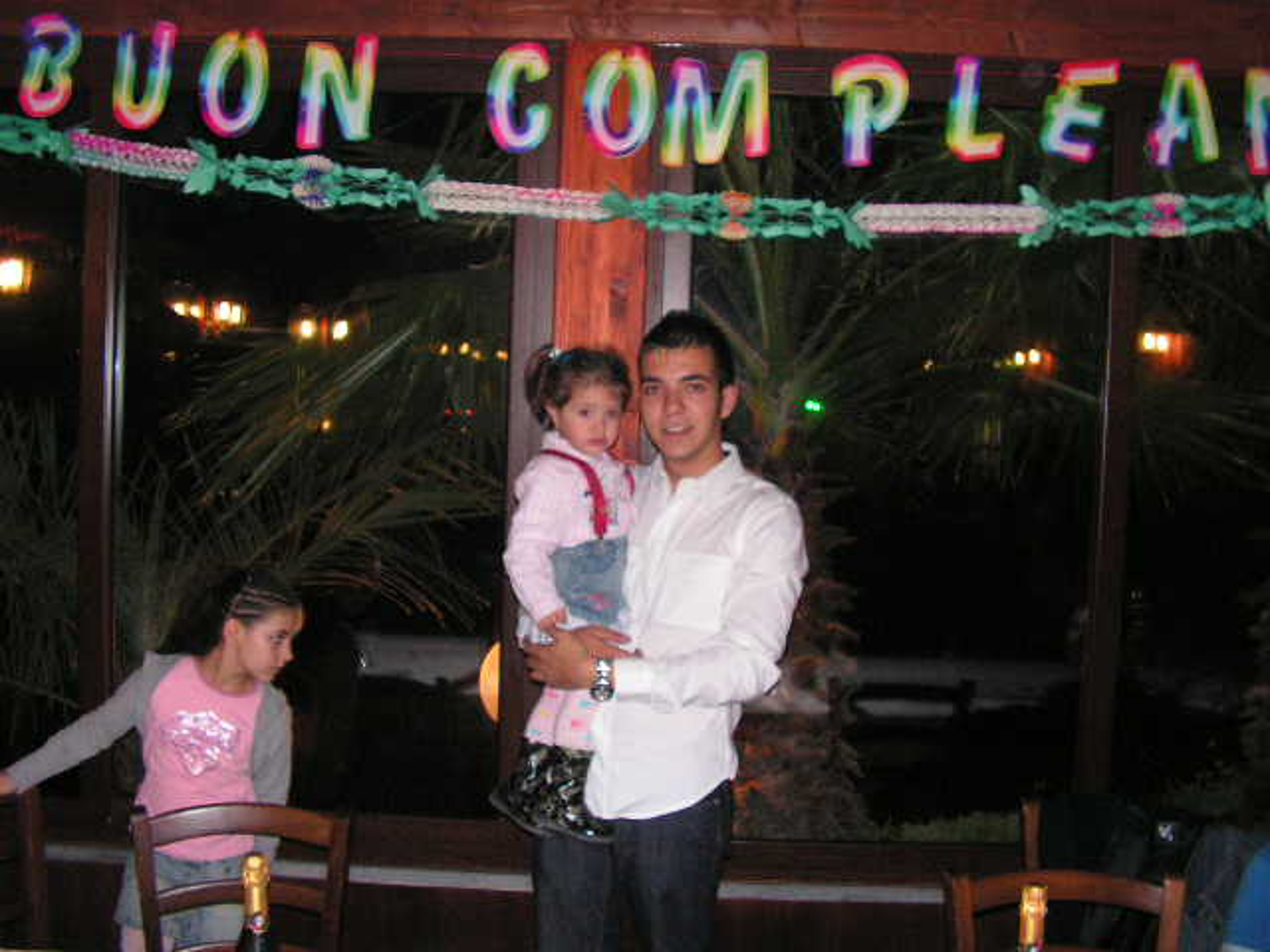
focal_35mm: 36
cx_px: 635
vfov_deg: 39.7
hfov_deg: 51.4
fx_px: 1321
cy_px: 476
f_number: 3.2
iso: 200
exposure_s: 1/40
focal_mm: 6
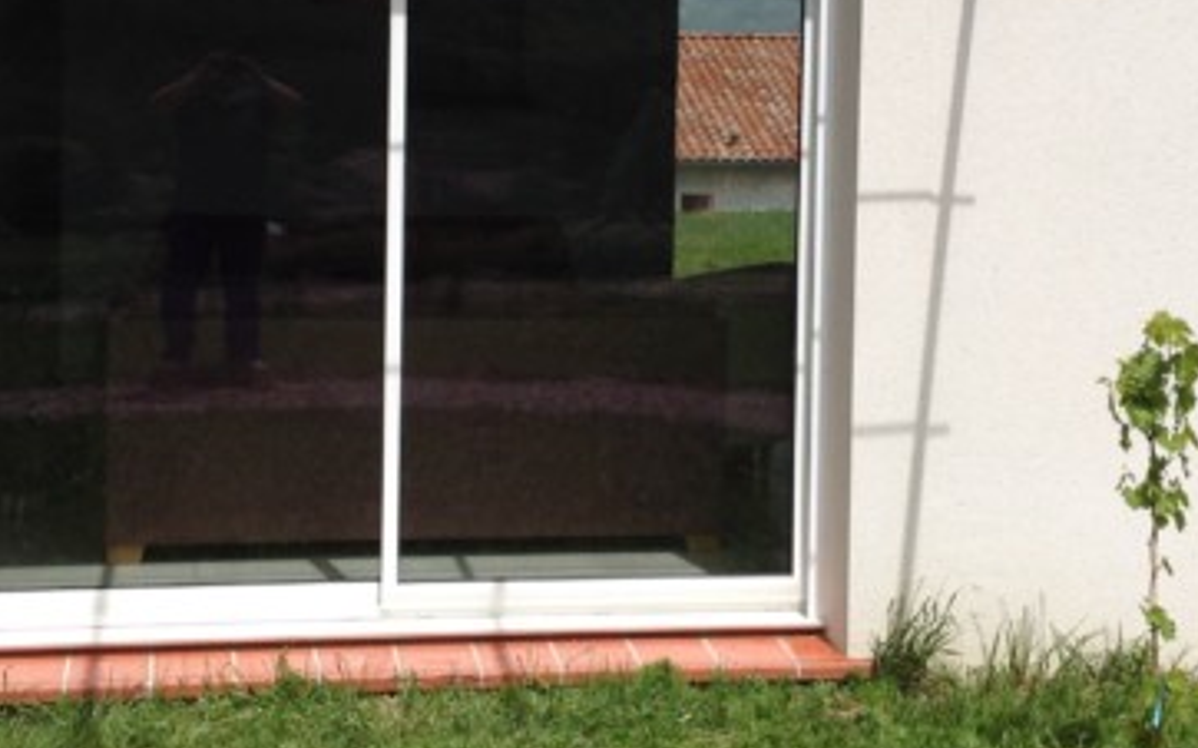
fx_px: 2676
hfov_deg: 25.2
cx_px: 632
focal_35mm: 82
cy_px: 175
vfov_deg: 15.8
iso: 50
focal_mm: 4.28
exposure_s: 1/3690
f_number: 2.4
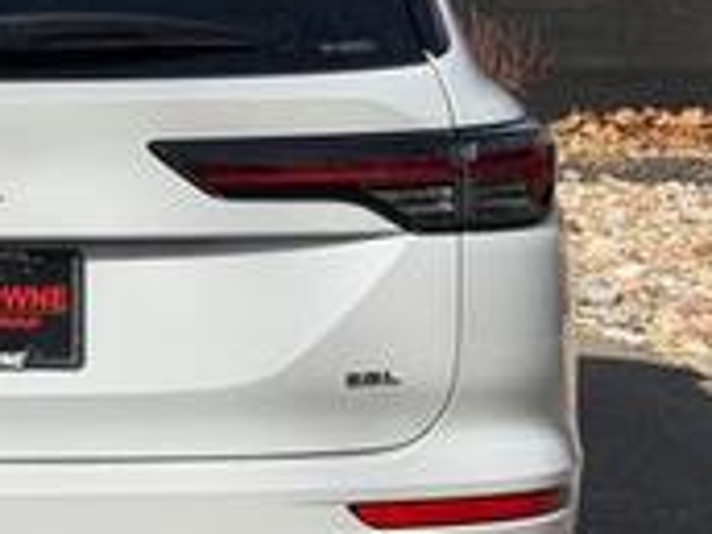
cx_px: -120
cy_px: 331
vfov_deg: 10.5
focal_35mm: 141
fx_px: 2900
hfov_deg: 13.6
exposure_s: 1/6024
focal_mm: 6.76
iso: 64
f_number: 1.78
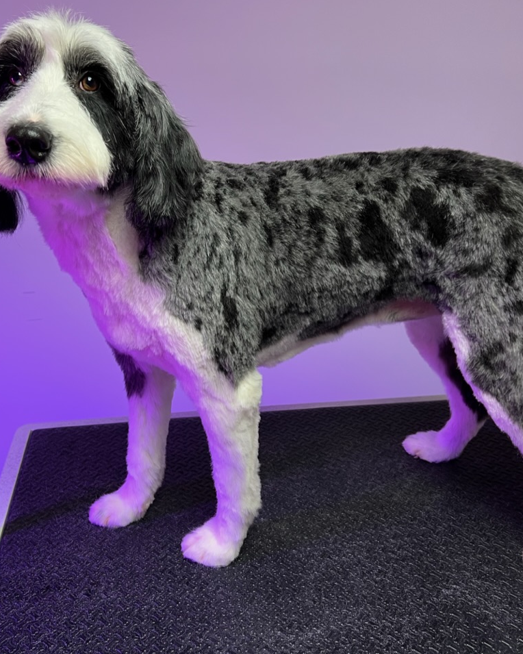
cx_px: 242
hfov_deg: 43.3
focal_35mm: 34
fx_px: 658
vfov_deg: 52.8
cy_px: 326
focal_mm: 5.7
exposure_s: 1/60
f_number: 1.5
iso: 125
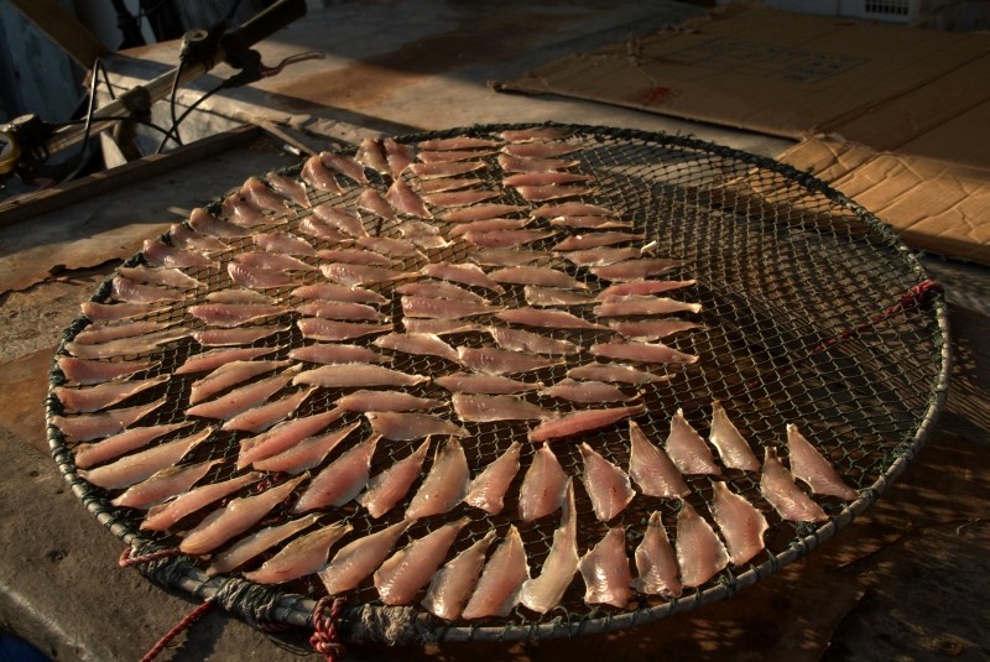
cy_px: 331
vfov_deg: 28.7
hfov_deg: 41.9
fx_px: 1294
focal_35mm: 47
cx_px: 495
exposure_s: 1/180
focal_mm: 31
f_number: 6.7
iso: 100
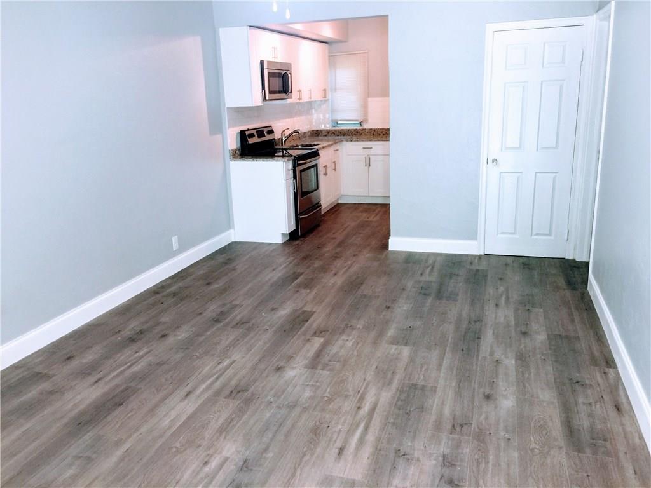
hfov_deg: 61.7
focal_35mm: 29
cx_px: 326
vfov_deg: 48.2
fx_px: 545
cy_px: 244
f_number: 2.2
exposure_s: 1/15
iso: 40
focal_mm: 4.15
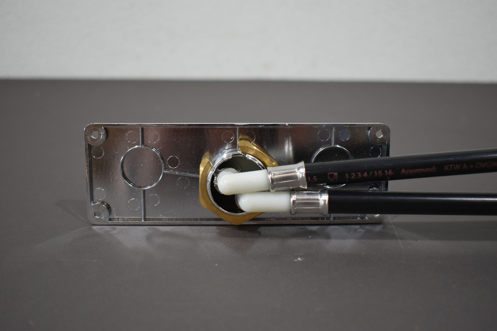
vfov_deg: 31.9
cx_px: 248
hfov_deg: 46.4
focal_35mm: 42
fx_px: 580
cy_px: 166
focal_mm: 28
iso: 800
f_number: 4.2
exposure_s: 1/250
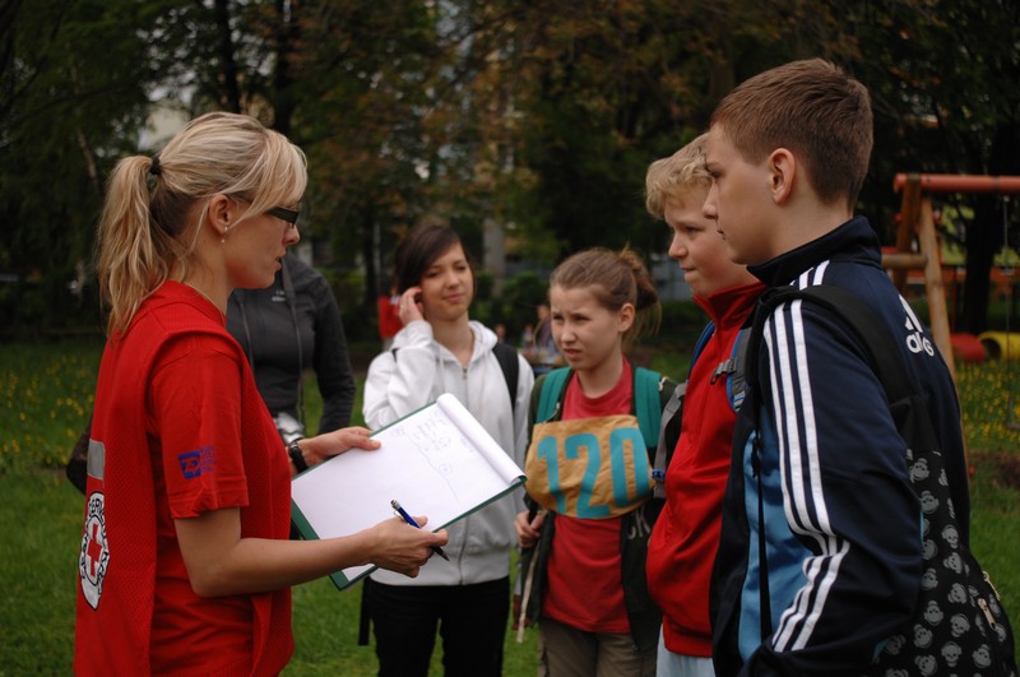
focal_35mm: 42
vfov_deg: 31.8
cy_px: 338
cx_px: 510
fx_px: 1188
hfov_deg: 46.5
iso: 200
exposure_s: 1/2000
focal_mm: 28
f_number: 2.8
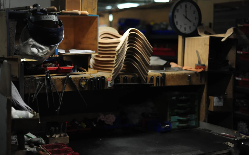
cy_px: 76
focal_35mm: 52
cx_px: 123
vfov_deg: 24.9
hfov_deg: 38.9
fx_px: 353
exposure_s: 1/1000
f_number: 1.8
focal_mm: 50
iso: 1000
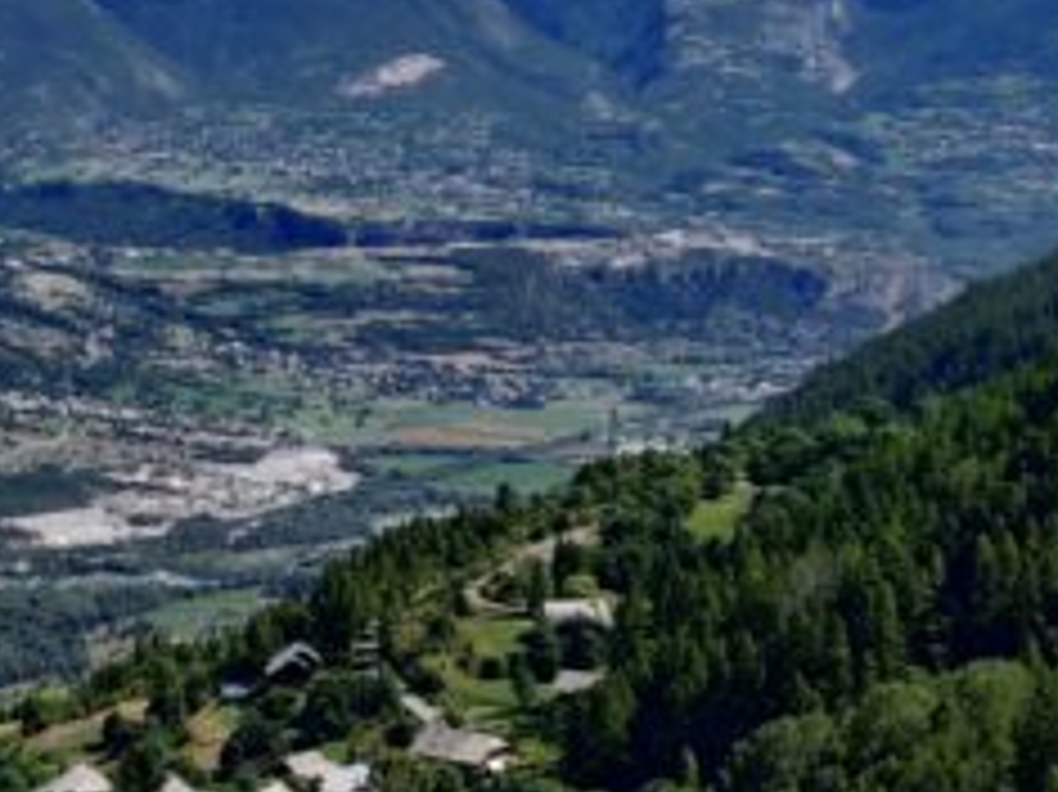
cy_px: -104
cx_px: -248
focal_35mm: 109
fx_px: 3330
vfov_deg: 13.3
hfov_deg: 17.2
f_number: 1.7
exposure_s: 1/760
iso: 100
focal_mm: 4.25
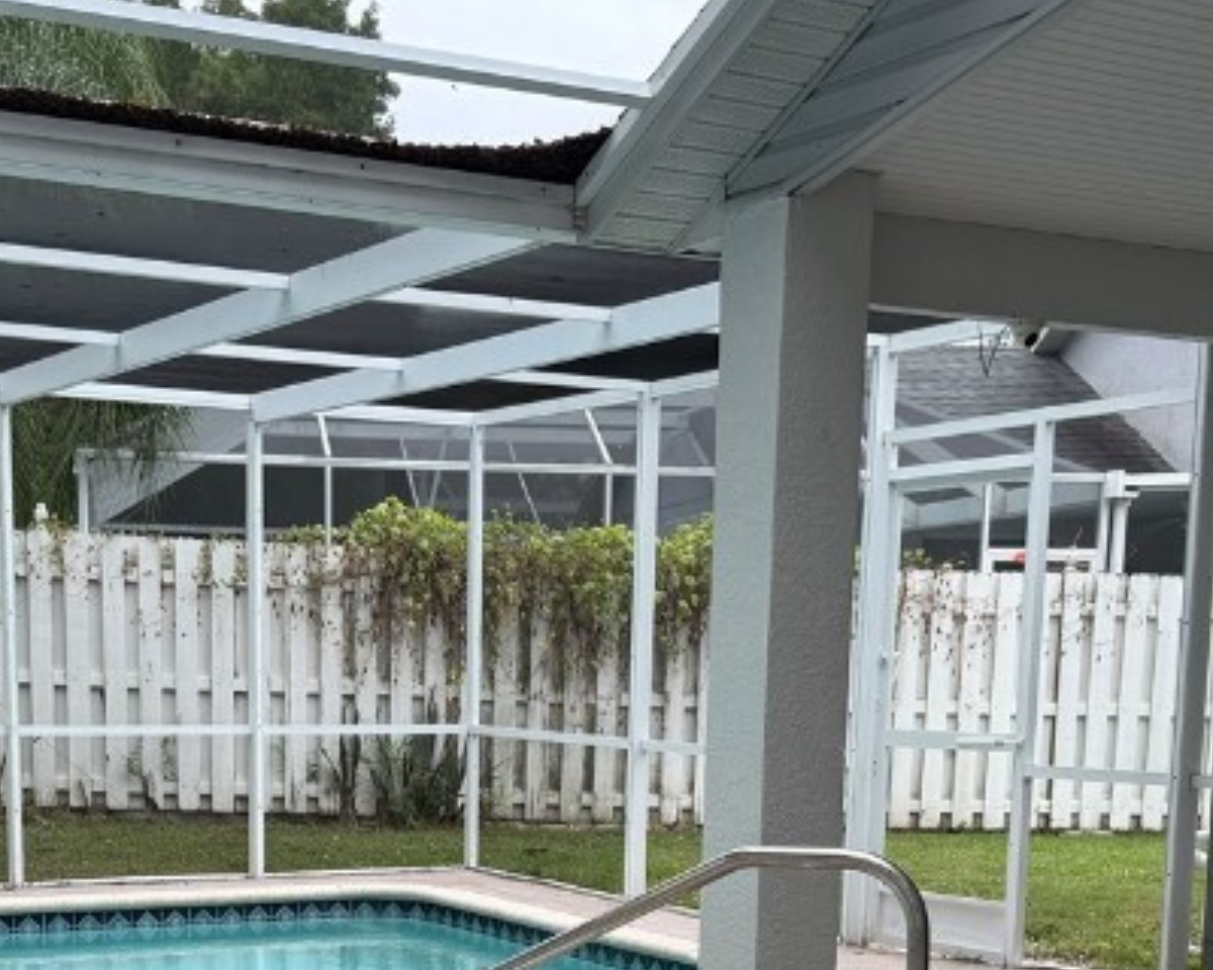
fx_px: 2154
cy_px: 1028
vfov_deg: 24.0
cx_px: 443
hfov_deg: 31.3
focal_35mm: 60
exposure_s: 1/992
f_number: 1.78
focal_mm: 6.76
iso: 80
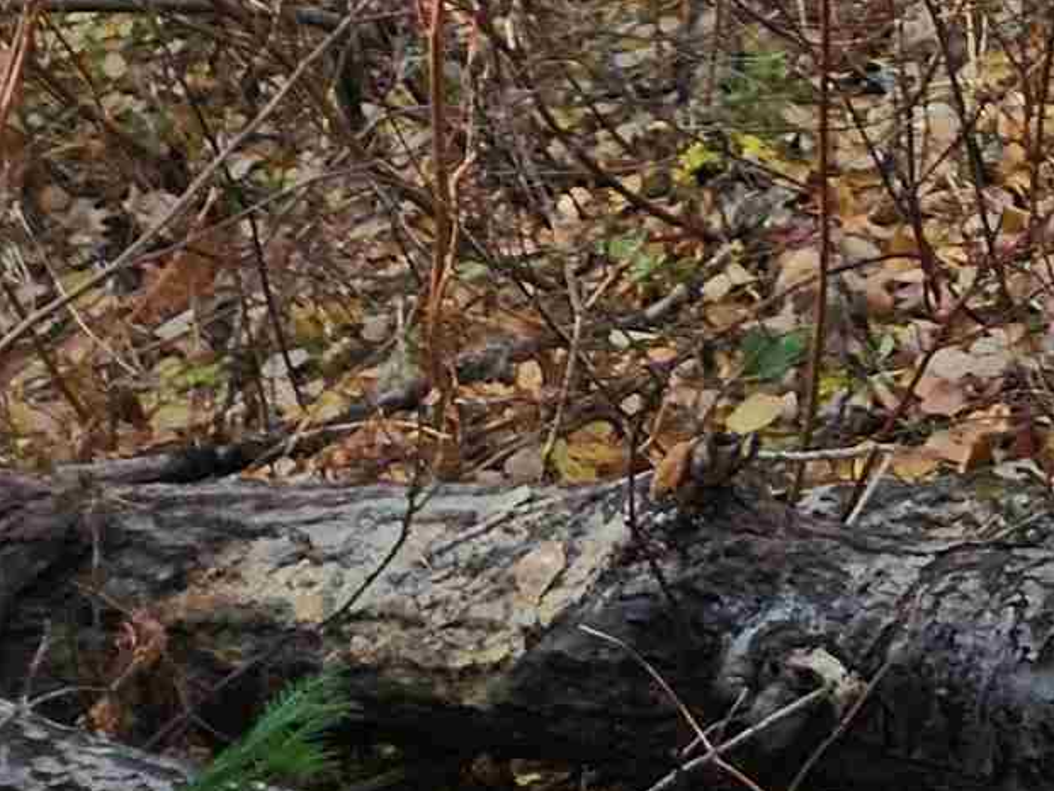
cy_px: -983
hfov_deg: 14.4
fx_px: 3471
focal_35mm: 114
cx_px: 2091
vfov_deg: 11.3
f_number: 1.8
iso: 25
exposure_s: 1/120
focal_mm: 5.4
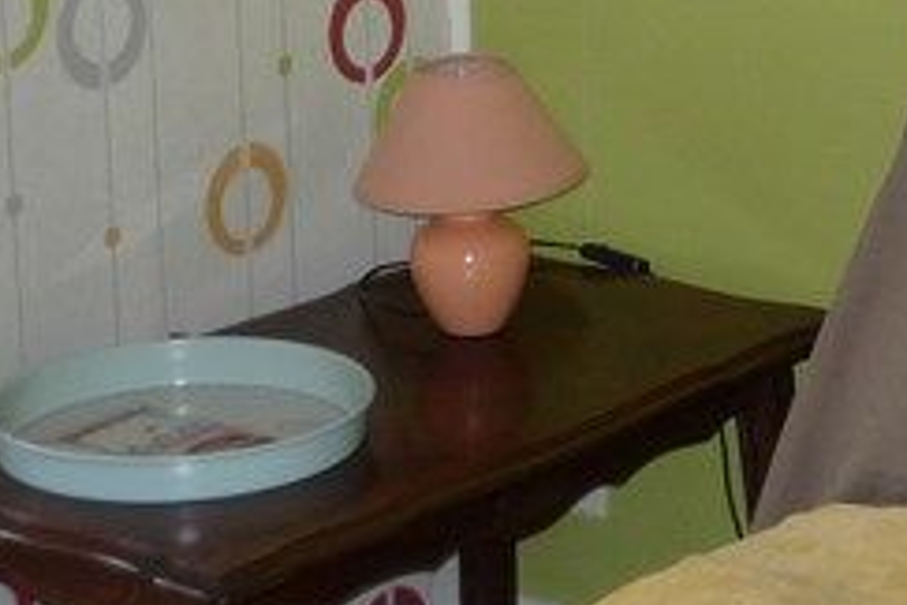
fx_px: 3527
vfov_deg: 9.7
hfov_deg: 14.3
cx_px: 1000
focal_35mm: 140
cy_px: -131
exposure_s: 1/30
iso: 125
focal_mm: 5.2
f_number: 3.3
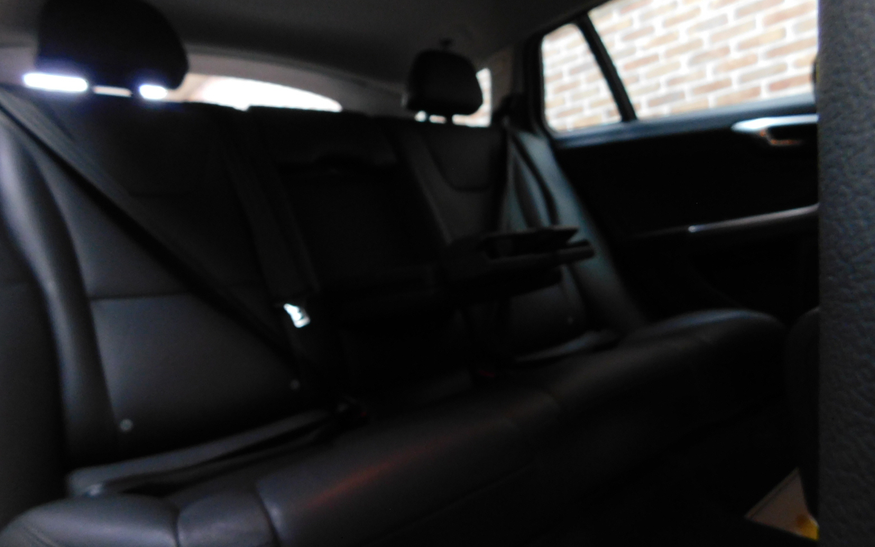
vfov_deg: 49.3
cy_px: 284
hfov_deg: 72.5
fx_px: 596
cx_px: 443
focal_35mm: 25
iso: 400
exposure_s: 1/15
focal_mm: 4
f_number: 3
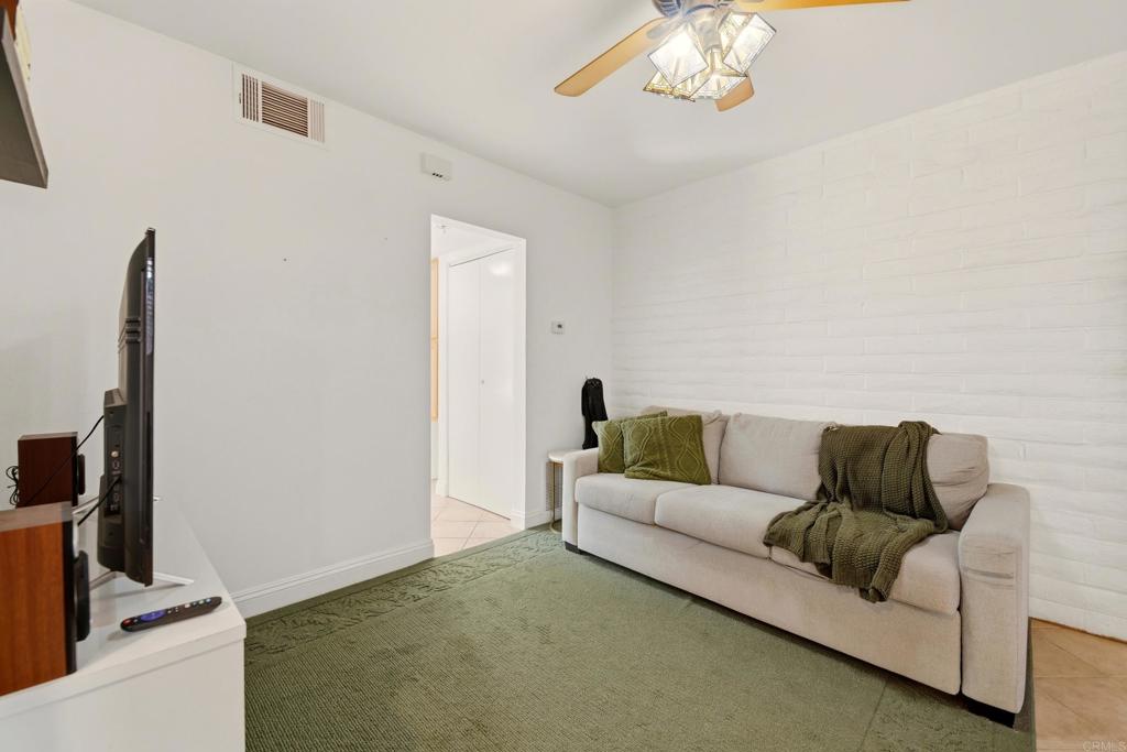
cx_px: 564
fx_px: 438
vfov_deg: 81.2
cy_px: 376
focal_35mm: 14
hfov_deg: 104.2
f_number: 6.3
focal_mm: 14
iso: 320
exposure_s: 1/500
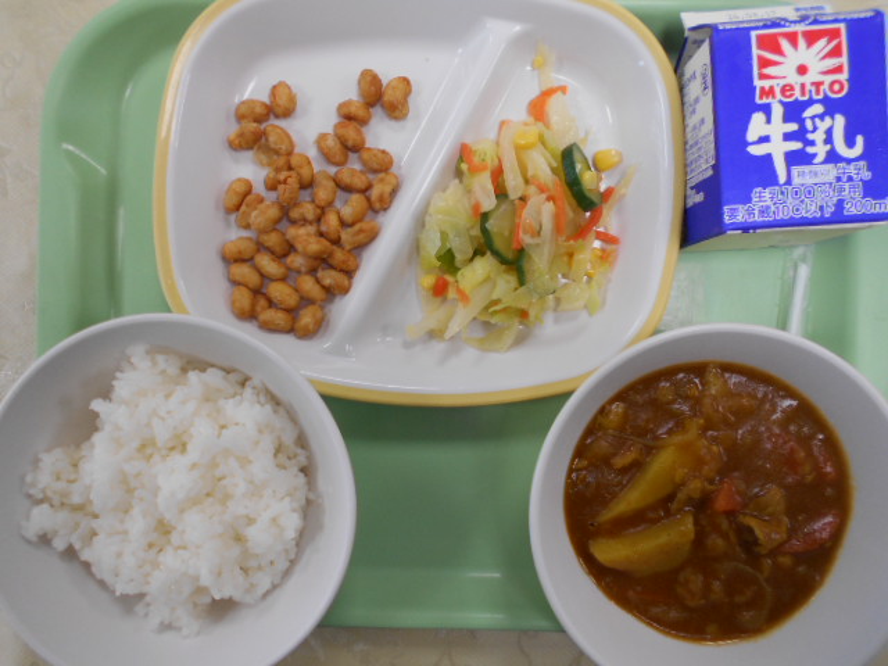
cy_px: 333
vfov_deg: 53.1
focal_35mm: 26
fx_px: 667
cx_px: 444
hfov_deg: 67.3
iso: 110
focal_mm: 4.6
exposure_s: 1/30
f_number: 3.2
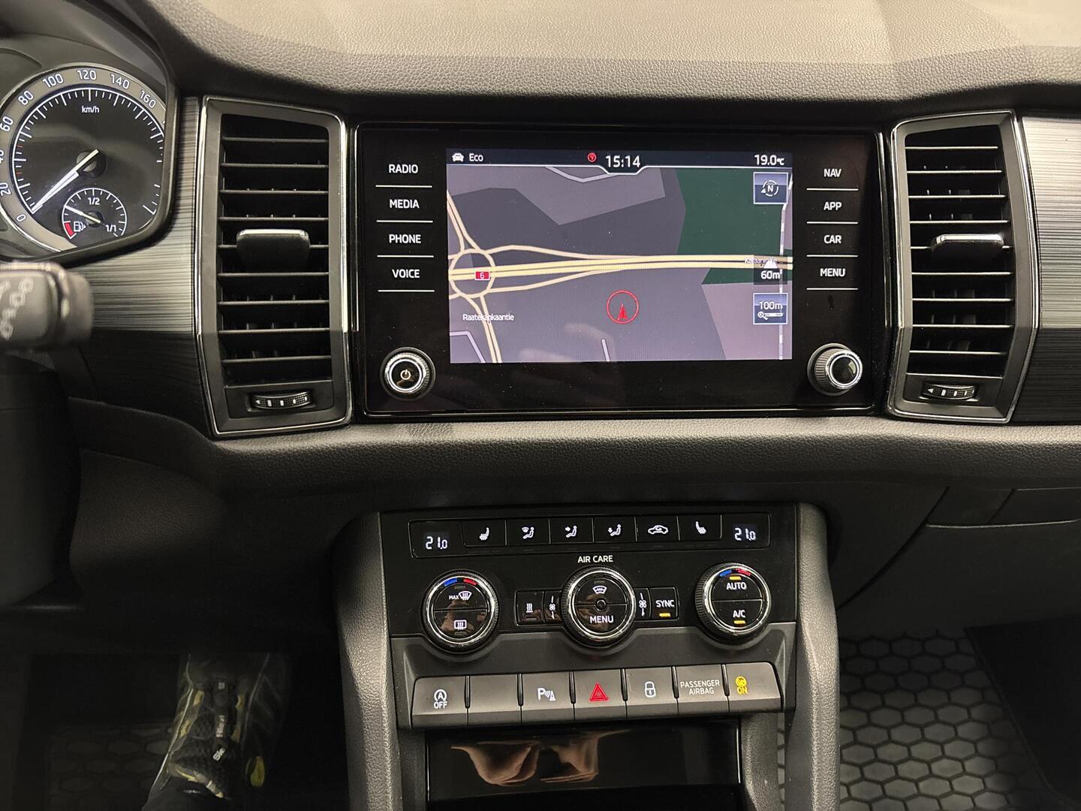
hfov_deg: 67.3
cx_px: 540
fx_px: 812
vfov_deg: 53.1
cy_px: 406
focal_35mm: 26
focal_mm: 5.96
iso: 640
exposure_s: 1/33
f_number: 1.6
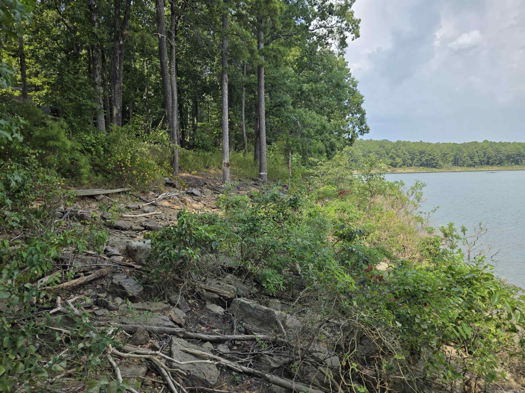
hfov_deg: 73.9
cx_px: 262
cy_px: 196
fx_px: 349
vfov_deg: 58.9
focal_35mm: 23
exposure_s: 1/3687
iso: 80
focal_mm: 6.3
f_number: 1.7
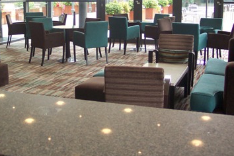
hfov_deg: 34.3
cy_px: 44
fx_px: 377
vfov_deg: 23.2
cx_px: 85
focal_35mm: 58
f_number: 2.8
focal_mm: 8
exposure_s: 1/125
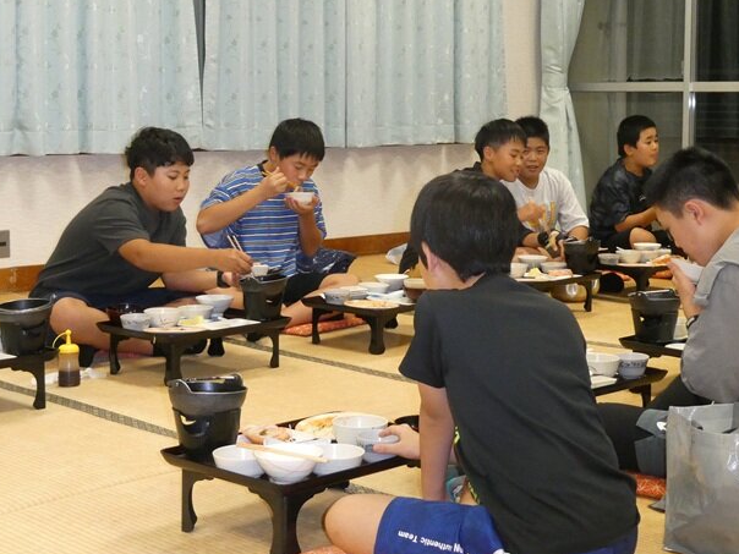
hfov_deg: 32.2
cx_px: 399
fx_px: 1281
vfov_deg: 24.3
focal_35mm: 60
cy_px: 206
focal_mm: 6.3
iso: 500
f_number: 3.7
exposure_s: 1/50
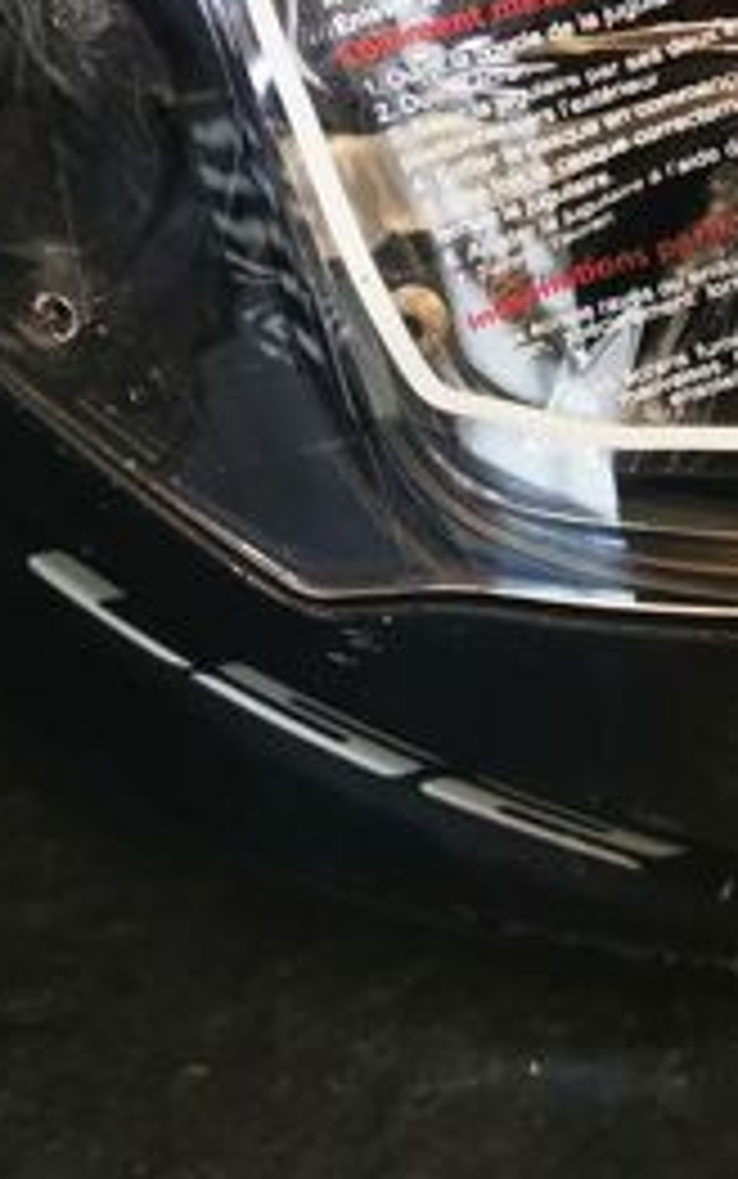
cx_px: 549
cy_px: 328
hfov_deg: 18.5
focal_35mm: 70
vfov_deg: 29.0
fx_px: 2250
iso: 250
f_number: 1.6
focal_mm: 5.56
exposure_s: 1/33.3
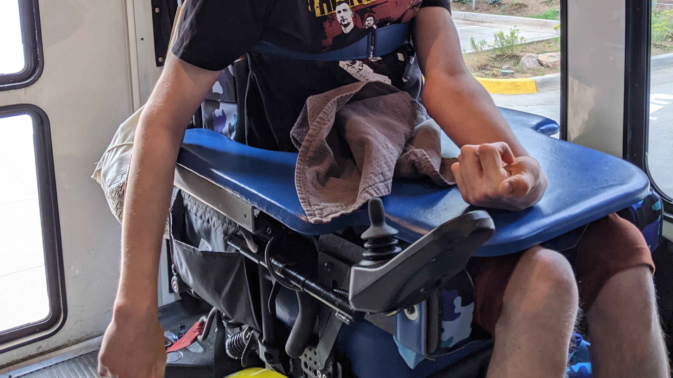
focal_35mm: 40
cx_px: 334
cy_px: 64
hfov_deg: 50.5
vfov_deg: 28.9
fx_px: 714
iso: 83
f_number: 1.8
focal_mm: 4.44
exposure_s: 1/60
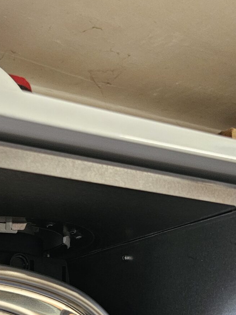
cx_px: -16
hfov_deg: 21.0
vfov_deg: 24.5
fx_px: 609
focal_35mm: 67
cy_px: 431
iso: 640
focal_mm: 6.3
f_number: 1.7
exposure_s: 1/33.3
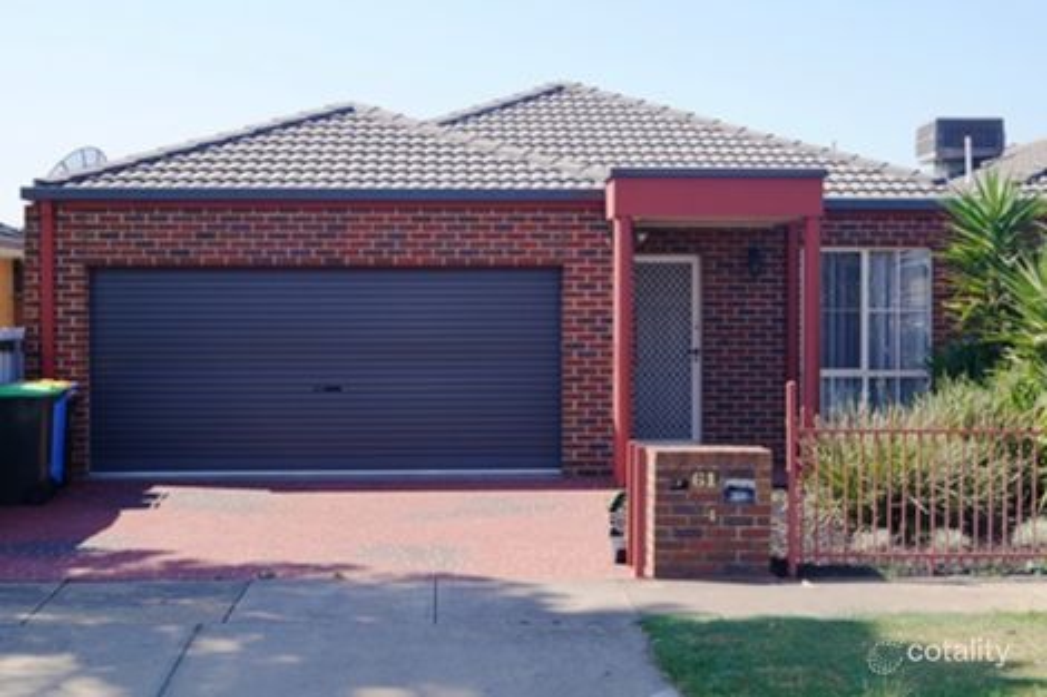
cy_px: 348
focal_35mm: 60
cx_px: 524
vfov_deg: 22.6
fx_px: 1744
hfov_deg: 33.4
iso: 100
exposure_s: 1/100
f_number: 11
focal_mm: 40
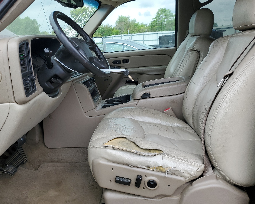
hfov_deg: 58.5
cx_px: 109
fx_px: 226
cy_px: 92
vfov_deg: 48.4
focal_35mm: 30
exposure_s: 1/556
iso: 50
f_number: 1.5
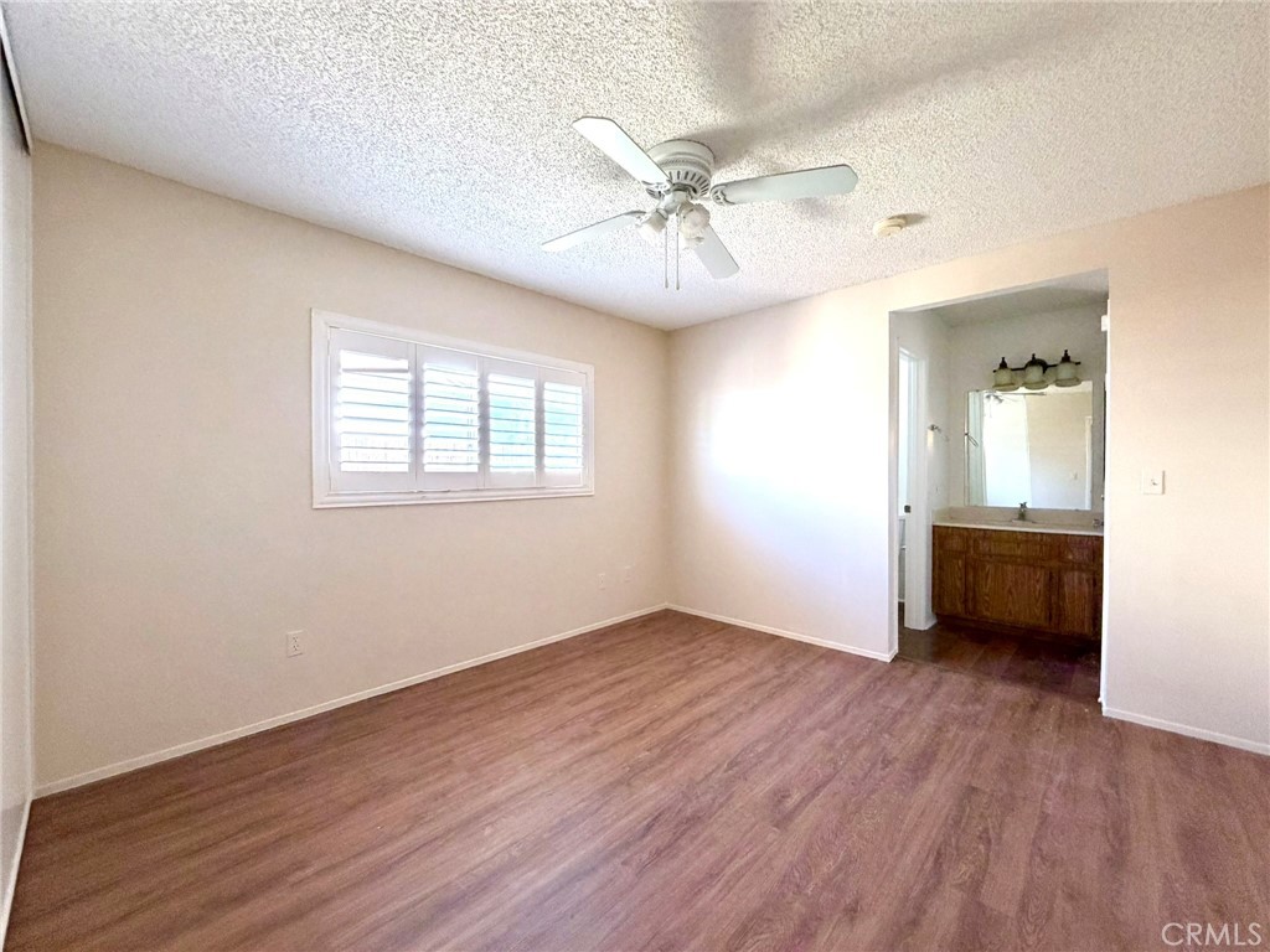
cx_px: 635
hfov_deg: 102.1
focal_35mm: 14
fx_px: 514
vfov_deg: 85.7
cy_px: 476
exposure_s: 1/60
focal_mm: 2.22
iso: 400
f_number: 2.2
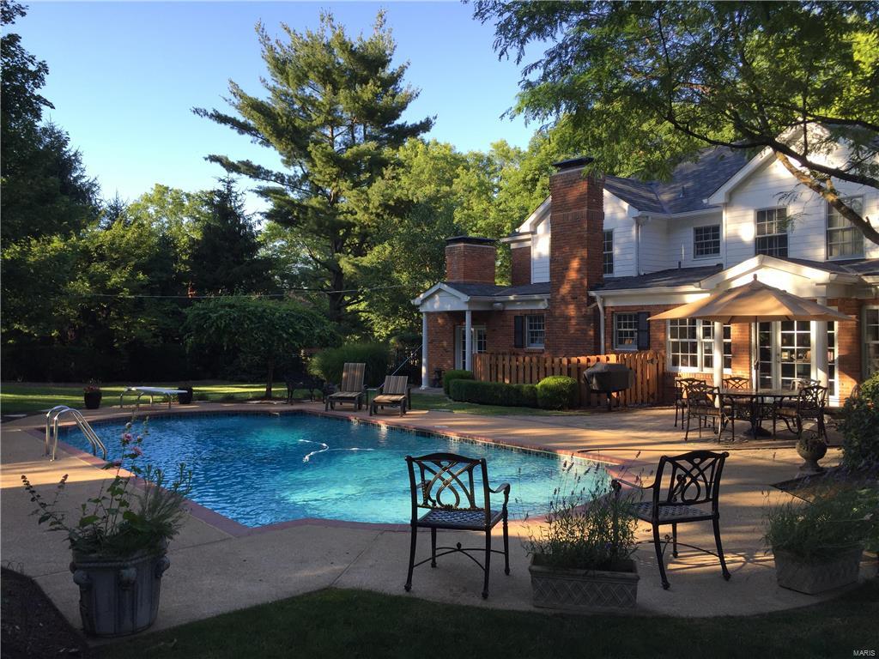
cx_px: 440
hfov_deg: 61.7
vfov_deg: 48.2
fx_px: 736
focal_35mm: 29
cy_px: 330
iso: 32
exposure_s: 1/370
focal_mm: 4.15
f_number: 2.2
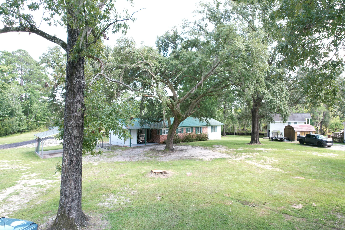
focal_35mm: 22
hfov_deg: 78.6
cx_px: 172
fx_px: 211
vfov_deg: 57.2
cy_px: 115
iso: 100
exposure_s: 1/100
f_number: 2.8
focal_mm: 8.38
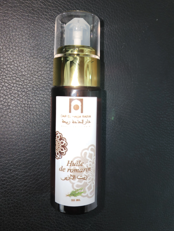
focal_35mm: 27
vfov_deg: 65.2
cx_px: 81
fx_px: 181
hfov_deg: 51.3
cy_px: 105
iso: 80
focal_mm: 6.4
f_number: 1.8
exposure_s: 1/39
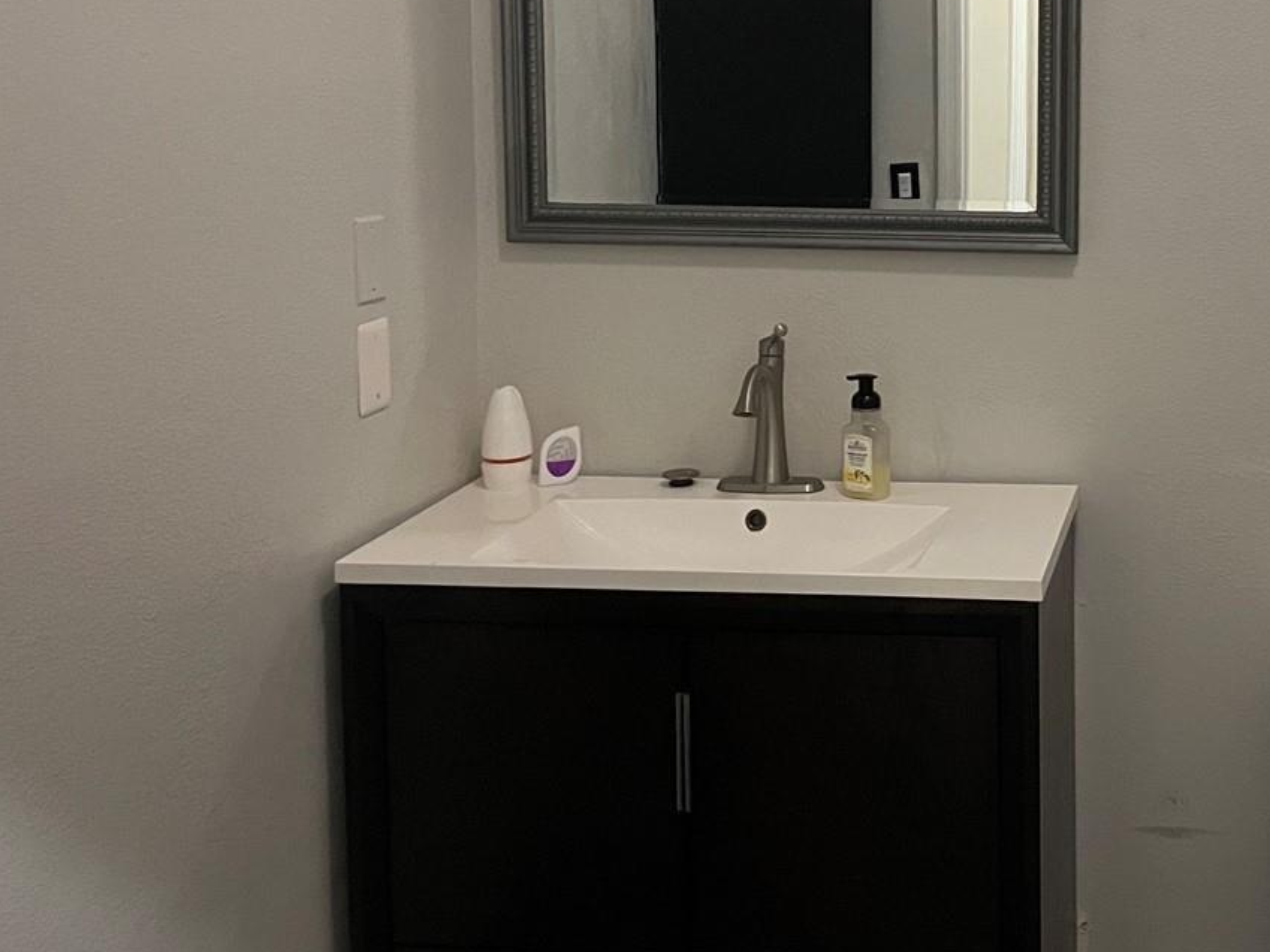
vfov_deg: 28.9
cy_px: 157
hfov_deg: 37.5
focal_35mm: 49
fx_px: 1798
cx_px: 1016
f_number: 1.6
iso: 320
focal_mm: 4.2
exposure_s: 1/60
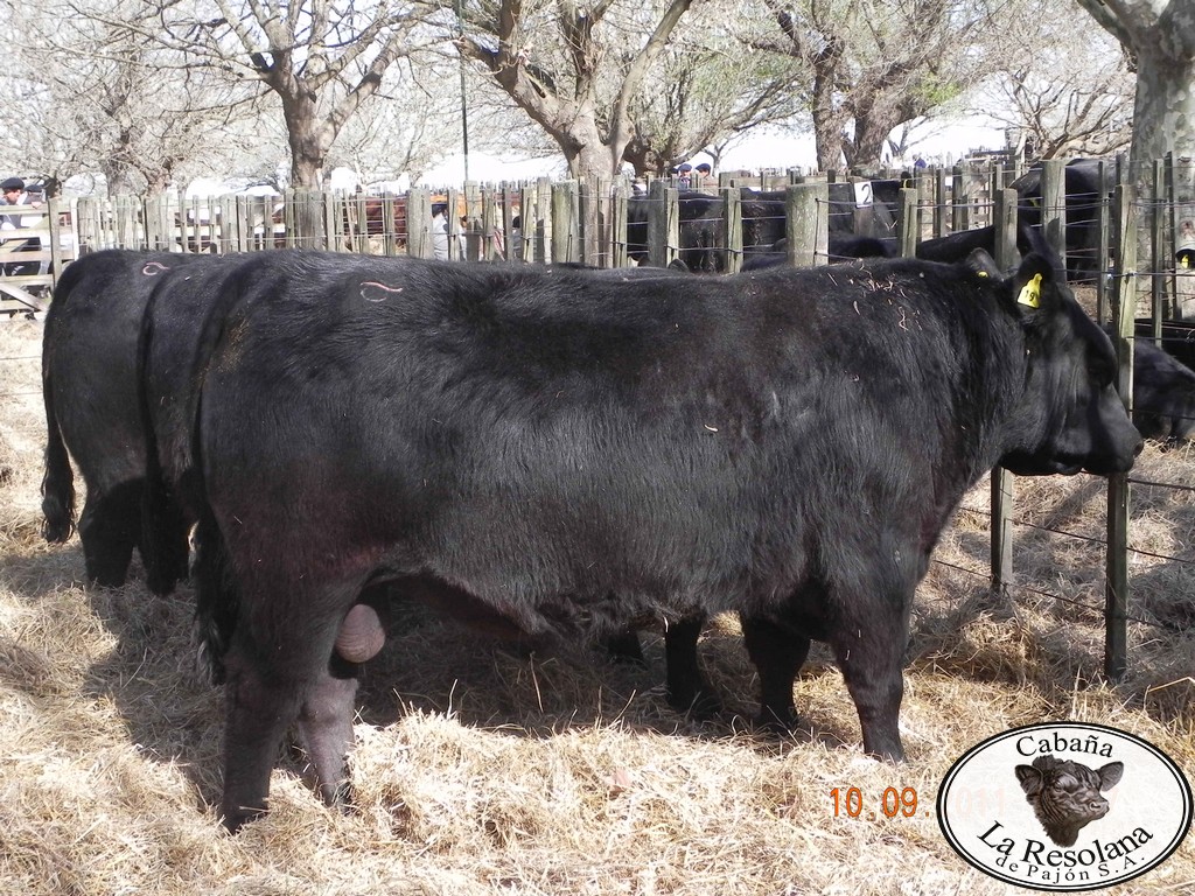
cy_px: 448
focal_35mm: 52
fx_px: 1795
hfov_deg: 36.8
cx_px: 598
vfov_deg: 28.0
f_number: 5
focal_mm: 9.2
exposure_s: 1/211
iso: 160
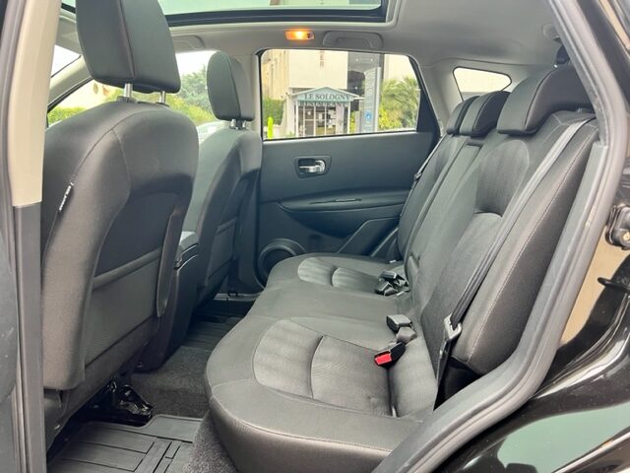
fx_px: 473
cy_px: 236
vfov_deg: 53.1
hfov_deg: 67.3
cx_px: 315
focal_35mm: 26
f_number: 1.5
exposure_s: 1/69
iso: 125
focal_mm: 5.7
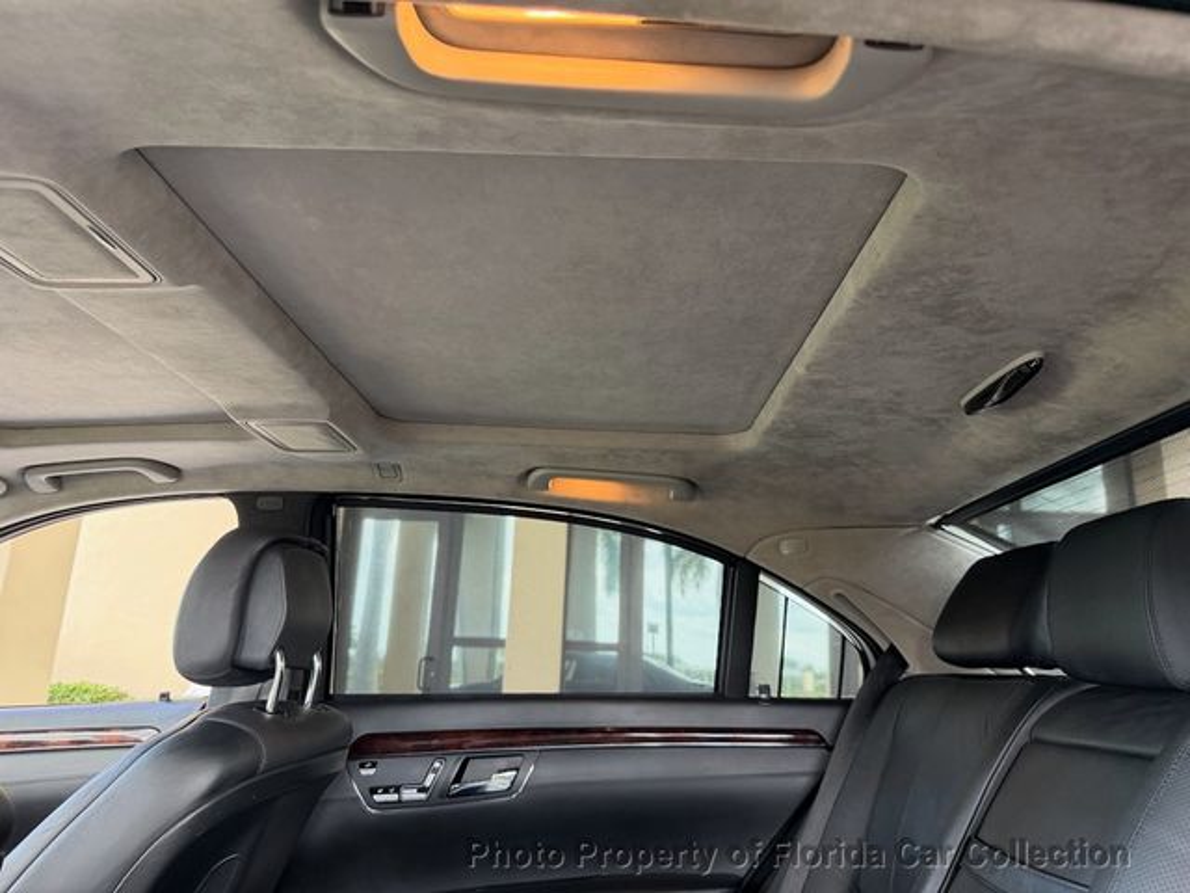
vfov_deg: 56.8
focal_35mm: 24
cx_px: 595
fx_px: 825
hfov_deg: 71.6
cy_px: 446
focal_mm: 6.76
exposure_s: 1/63
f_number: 1.78
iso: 200
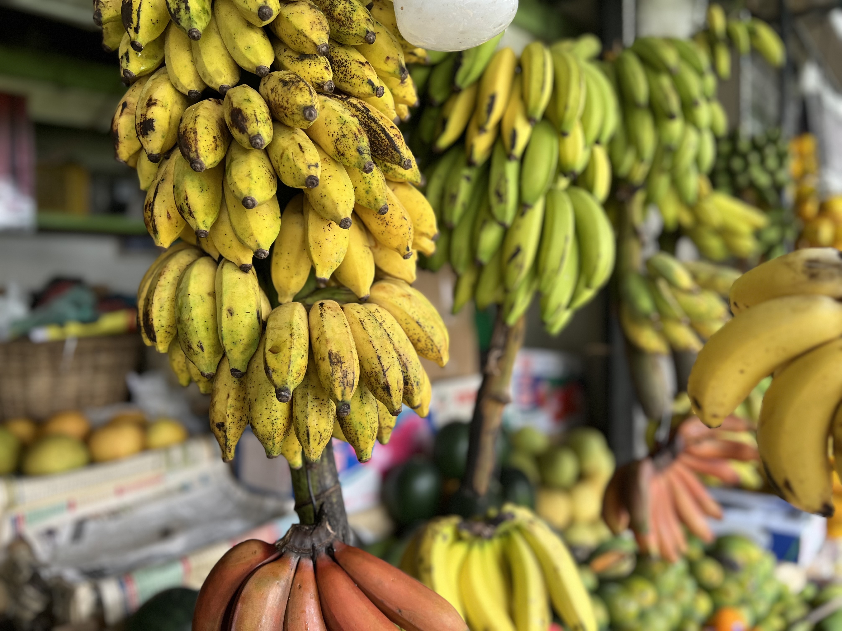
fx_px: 632
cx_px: 421
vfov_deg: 53.1
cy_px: 316
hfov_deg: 67.3
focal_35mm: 26
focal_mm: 5.7
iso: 125
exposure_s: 1/103
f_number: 1.5
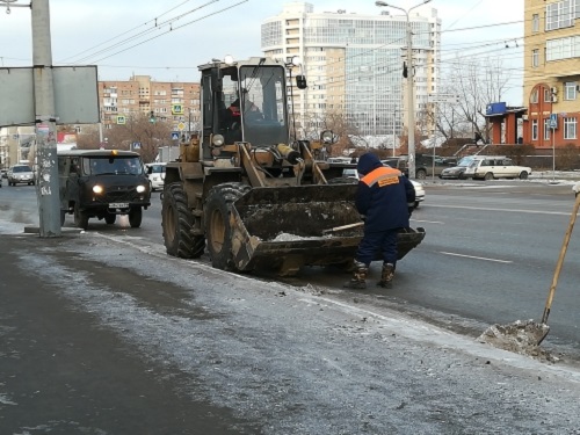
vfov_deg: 24.4
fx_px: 1005
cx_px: 290
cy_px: 218
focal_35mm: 60
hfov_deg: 32.2
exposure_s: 1/100
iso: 50
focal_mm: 3.83
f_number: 2.2
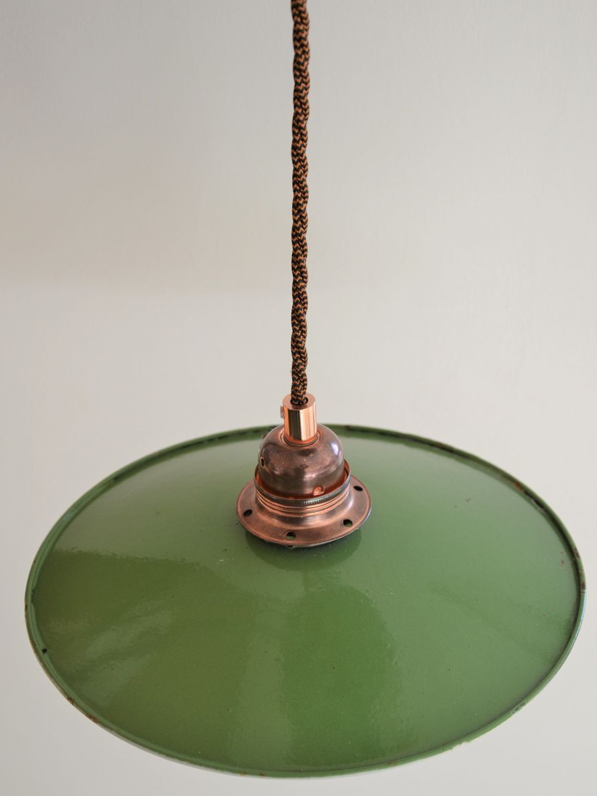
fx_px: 1817
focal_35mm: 79
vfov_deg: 24.7
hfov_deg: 18.7
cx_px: 296
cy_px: 406
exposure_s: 1/125
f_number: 5.6
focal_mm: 48
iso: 320
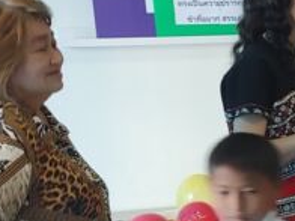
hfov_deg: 16.1
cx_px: 506
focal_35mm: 106
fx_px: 903
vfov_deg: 13.7
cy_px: 239
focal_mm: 4.36
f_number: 1.8
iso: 250
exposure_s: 1/50
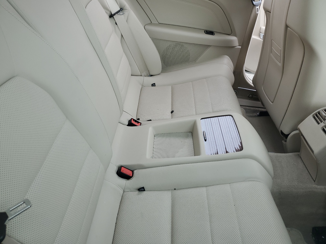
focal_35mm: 26
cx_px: 163
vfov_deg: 53.1
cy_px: 122
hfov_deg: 67.3
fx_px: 245
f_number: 1.5
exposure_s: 1/263
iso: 50
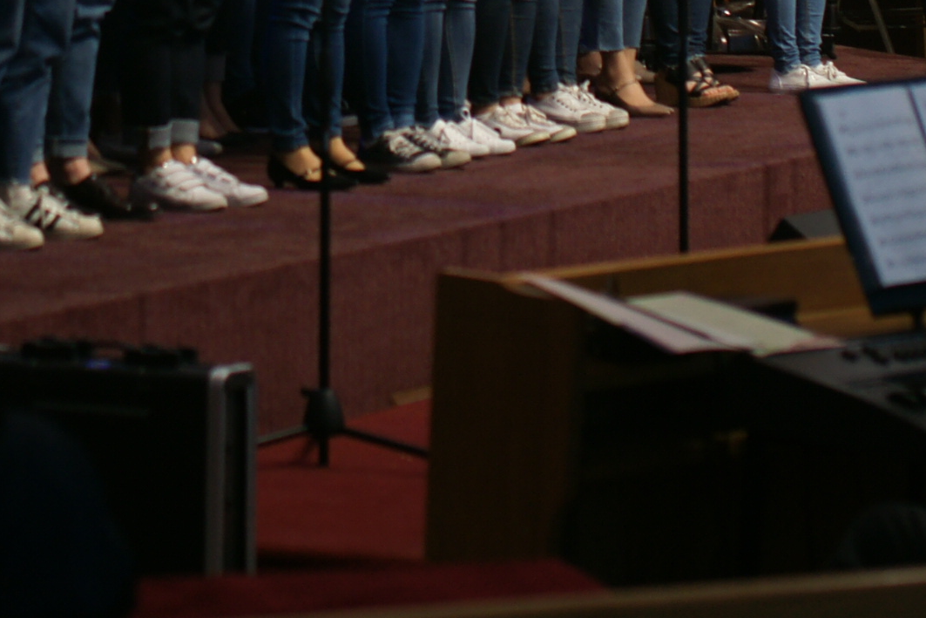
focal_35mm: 207
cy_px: -579
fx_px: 5325
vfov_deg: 6.5
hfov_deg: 9.9
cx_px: 127
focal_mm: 50
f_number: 2.5
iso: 200
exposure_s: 1/60
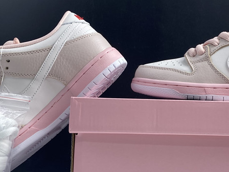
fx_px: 384
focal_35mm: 58
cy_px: 103
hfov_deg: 32.6
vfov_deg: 25.2
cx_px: 172
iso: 50
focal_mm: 4.25
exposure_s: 1/100
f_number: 1.8
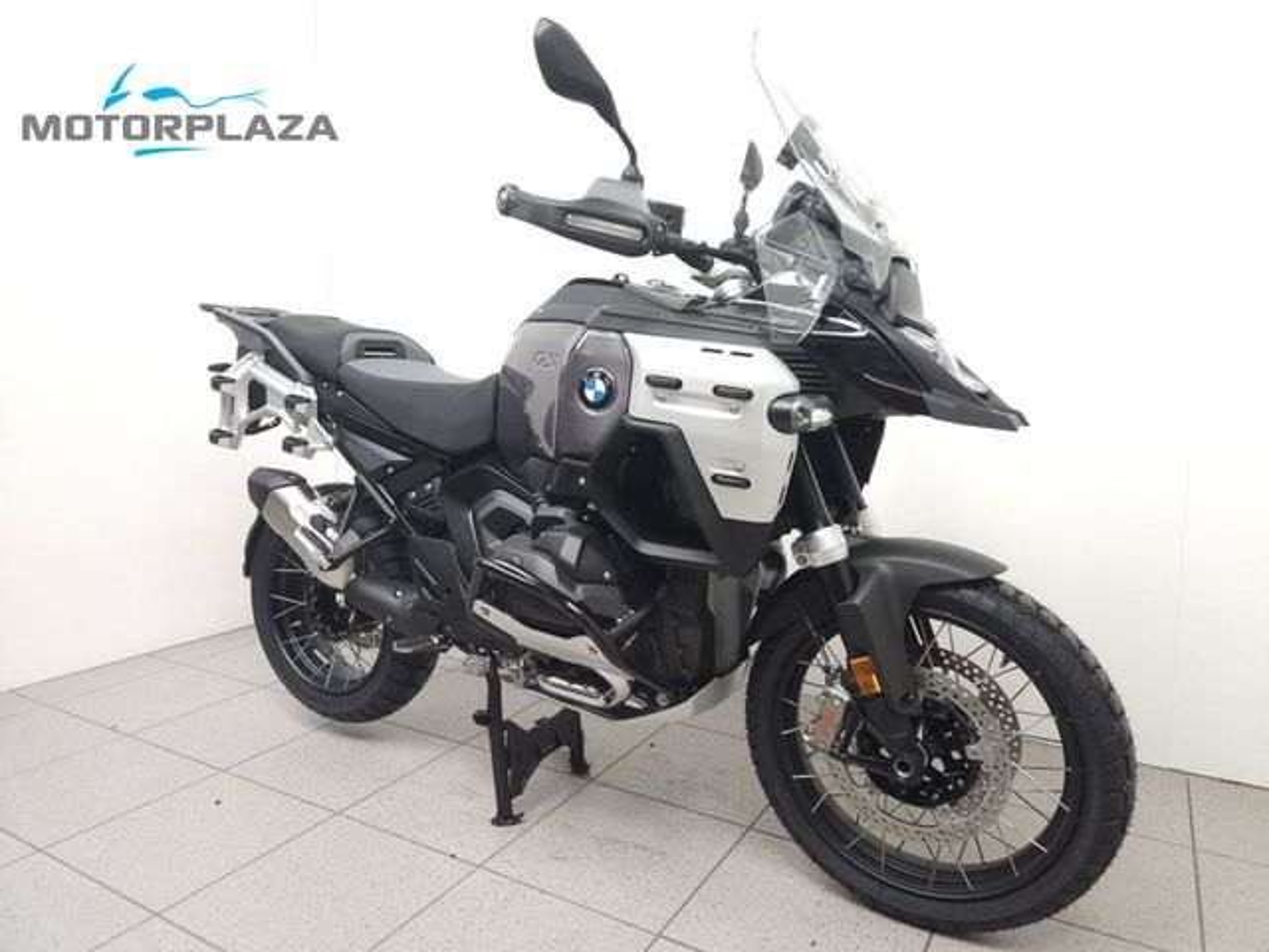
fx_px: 843
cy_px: 476
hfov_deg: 73.9
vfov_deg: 58.9
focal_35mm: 23
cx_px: 634
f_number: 1.8
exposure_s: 1/50
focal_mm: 5.4
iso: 125
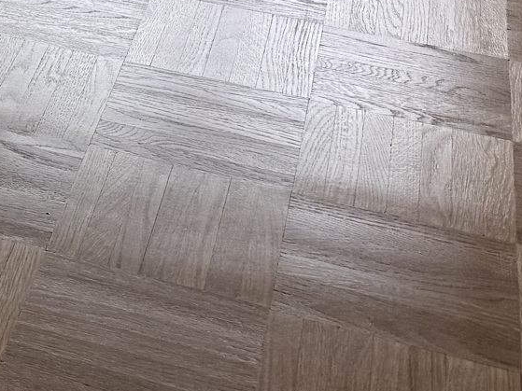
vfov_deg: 11.6
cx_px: -333
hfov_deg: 15.9
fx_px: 1658
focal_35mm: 110
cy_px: -476
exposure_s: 1/105
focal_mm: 6.76
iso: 200
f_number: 1.78
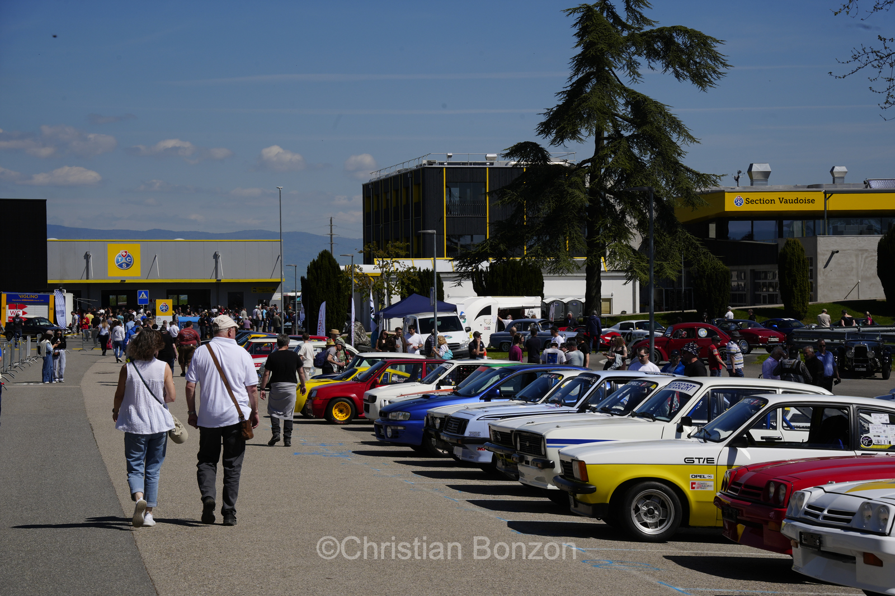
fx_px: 2152
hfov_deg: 23.5
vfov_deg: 15.8
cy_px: 298
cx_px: 448
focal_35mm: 87
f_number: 16
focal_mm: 86.6
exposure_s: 1/500
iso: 250
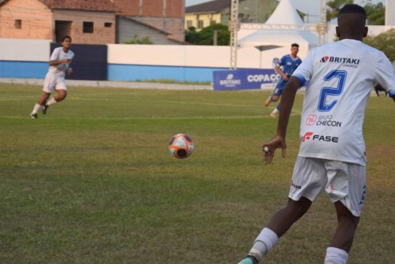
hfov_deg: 11.7
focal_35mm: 176
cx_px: 198
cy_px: 121
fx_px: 1928
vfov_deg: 7.8
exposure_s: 1/500
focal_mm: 85
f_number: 5.6
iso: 220
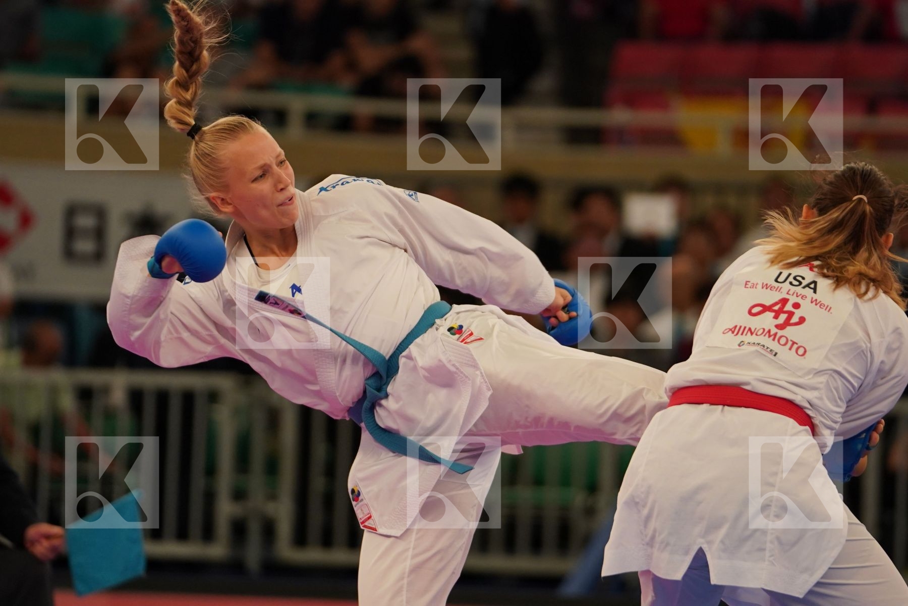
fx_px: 7339
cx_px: 454
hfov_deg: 7.1
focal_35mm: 291
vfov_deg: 4.7
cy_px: 303
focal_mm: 194
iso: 1600
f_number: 2.8
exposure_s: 1/1000
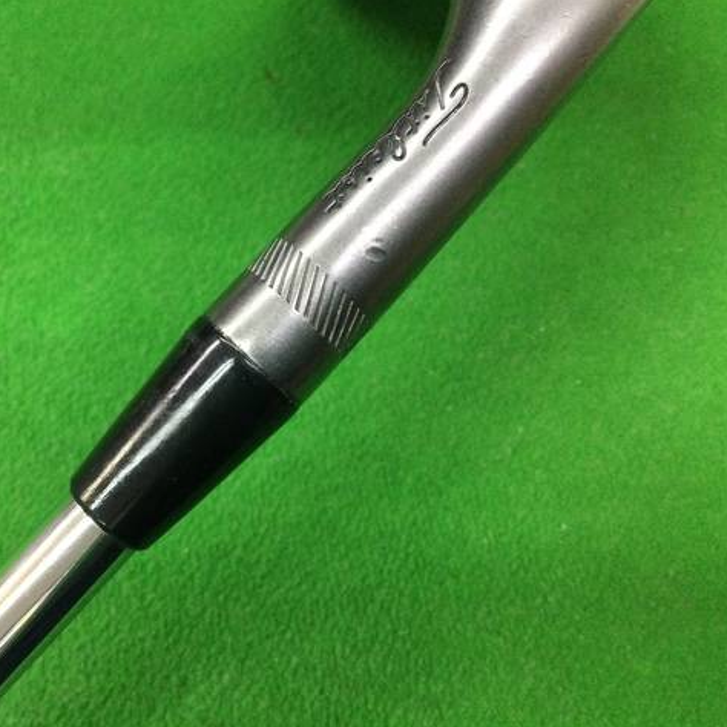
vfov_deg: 44.9
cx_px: 265
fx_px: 879
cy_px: 364
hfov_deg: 44.5
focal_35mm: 37
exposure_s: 1/30
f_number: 2.4
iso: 125
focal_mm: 3.3
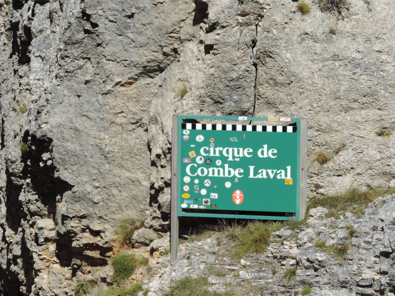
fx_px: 3138
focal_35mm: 275
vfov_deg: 5.4
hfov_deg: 7.2
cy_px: 148
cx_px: 198
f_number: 4.7
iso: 80
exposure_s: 1/640
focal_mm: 49
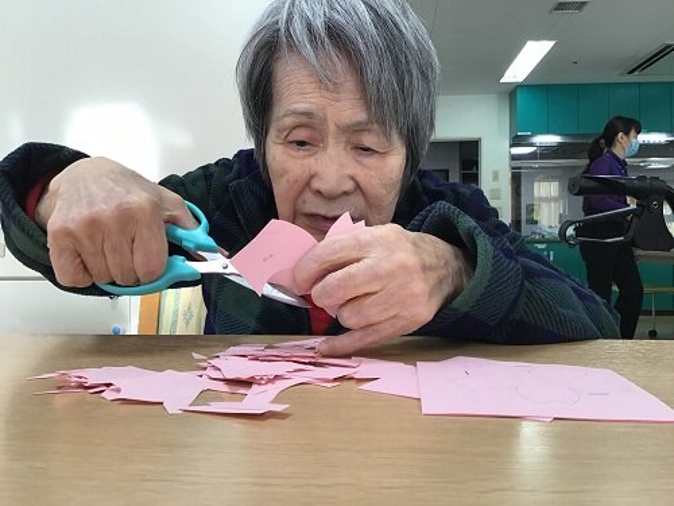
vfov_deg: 45.4
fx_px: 604
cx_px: 337
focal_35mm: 31
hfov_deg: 58.4
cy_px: 253
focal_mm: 3.3
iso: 32
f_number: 2.4
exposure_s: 1/40
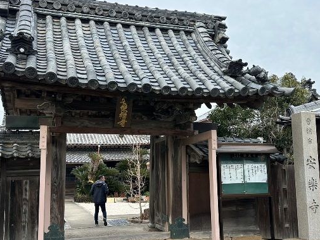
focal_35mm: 38
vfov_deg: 37.7
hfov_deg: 49.0
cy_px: 128
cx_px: 160
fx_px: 351
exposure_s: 1/1062
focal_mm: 6.86
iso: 80
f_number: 1.78
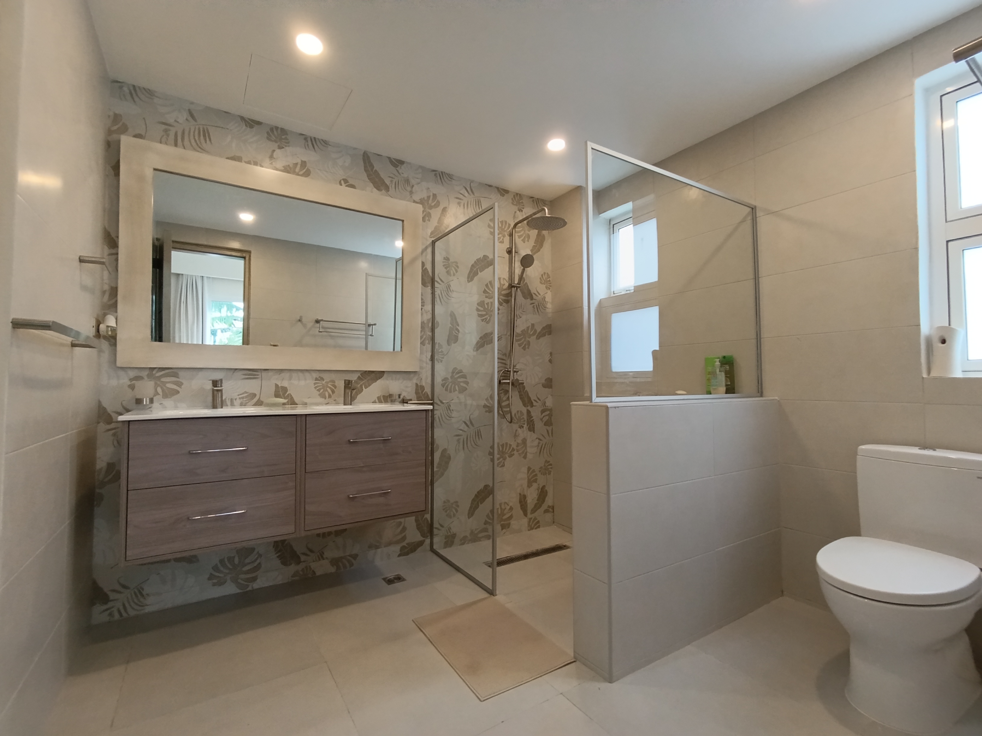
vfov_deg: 78.1
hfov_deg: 94.5
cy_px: 368
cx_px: 491
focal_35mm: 16
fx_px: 454
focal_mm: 1.65
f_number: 2.2
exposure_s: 1/50
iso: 320
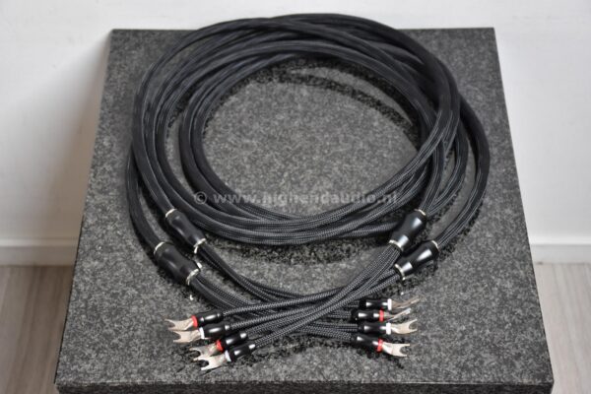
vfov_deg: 20.2
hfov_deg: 29.9
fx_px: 1108
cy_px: 197
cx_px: 296
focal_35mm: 68
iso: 800
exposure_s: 1/60
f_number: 4.5
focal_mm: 45
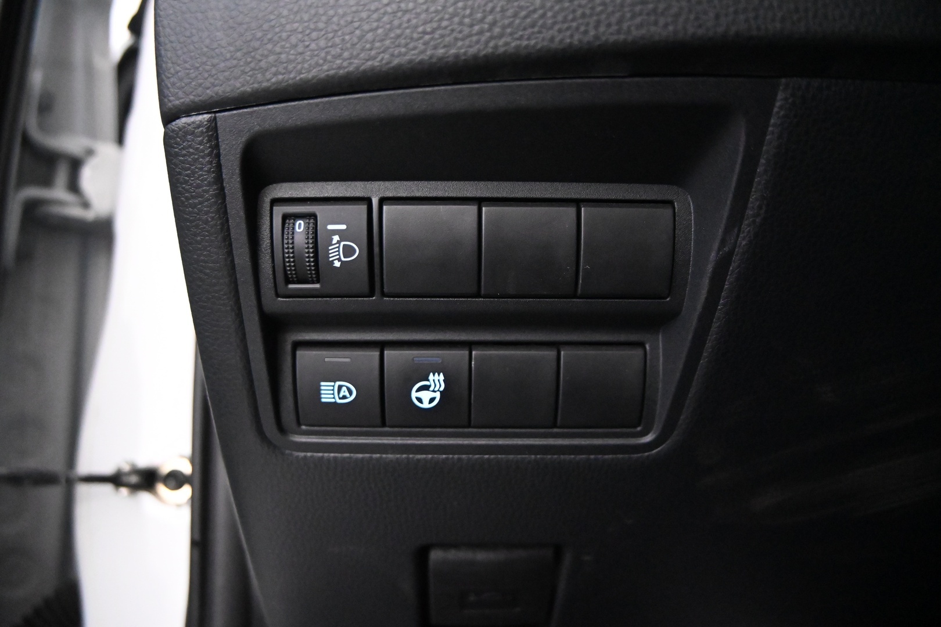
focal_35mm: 75
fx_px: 1960
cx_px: 470
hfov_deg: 27.0
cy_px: 314
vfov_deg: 18.2
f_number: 6.3
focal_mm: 50
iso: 8000
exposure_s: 1/80
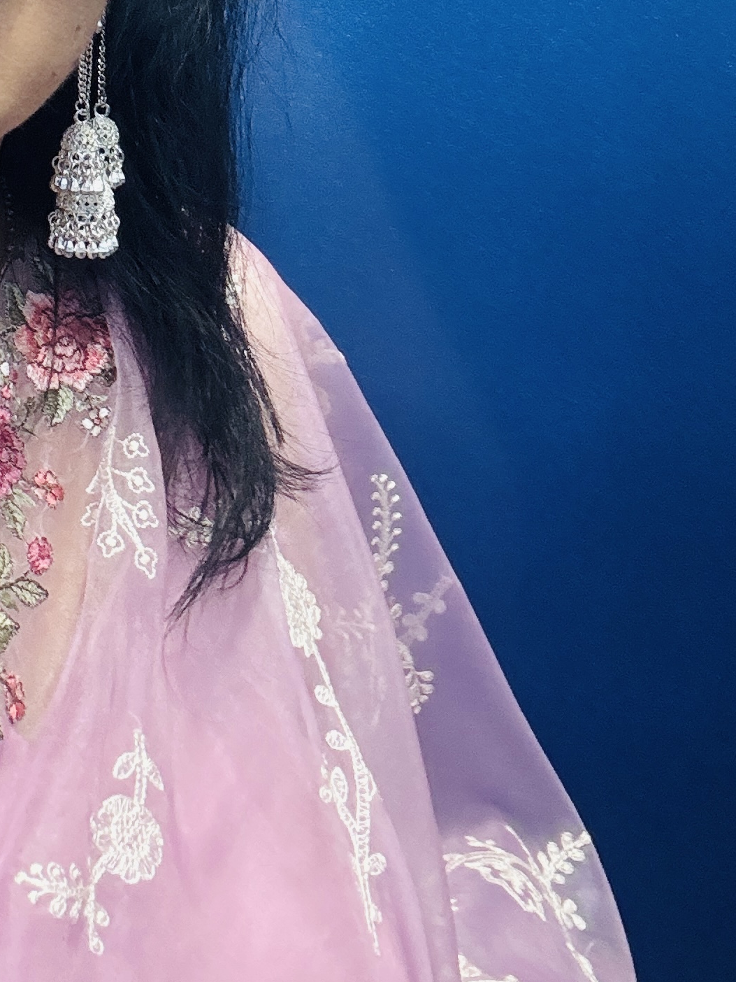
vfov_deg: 27.2
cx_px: -16
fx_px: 1871
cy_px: -66
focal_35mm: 66
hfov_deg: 21.4
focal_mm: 2.69
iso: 125
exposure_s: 1/50
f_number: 1.9
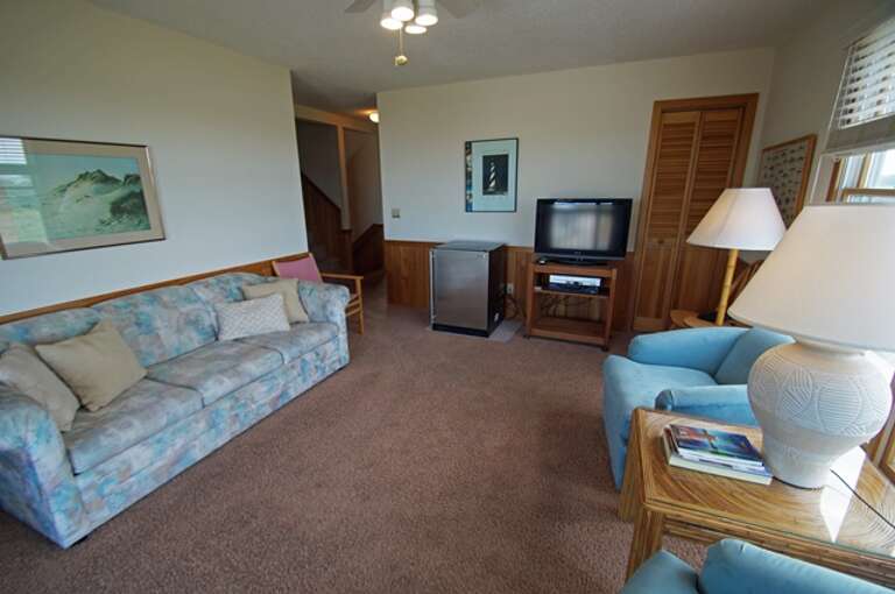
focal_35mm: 15
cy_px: 297
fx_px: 372
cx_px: 448
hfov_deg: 100.5
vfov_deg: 77.2
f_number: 4
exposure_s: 1/60
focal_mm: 10
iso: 200
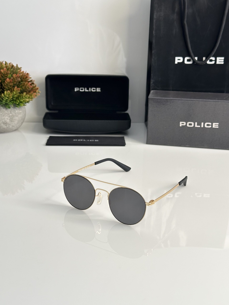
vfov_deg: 39.7
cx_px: 114
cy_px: 152
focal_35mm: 48
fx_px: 423
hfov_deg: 30.3
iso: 80
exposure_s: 1/80
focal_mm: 6.86
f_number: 1.78
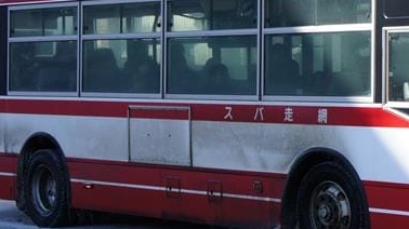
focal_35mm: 133
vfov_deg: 9.1
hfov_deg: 16.0
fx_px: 1441
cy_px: 89
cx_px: 335
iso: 200
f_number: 13
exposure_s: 1/125
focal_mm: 40
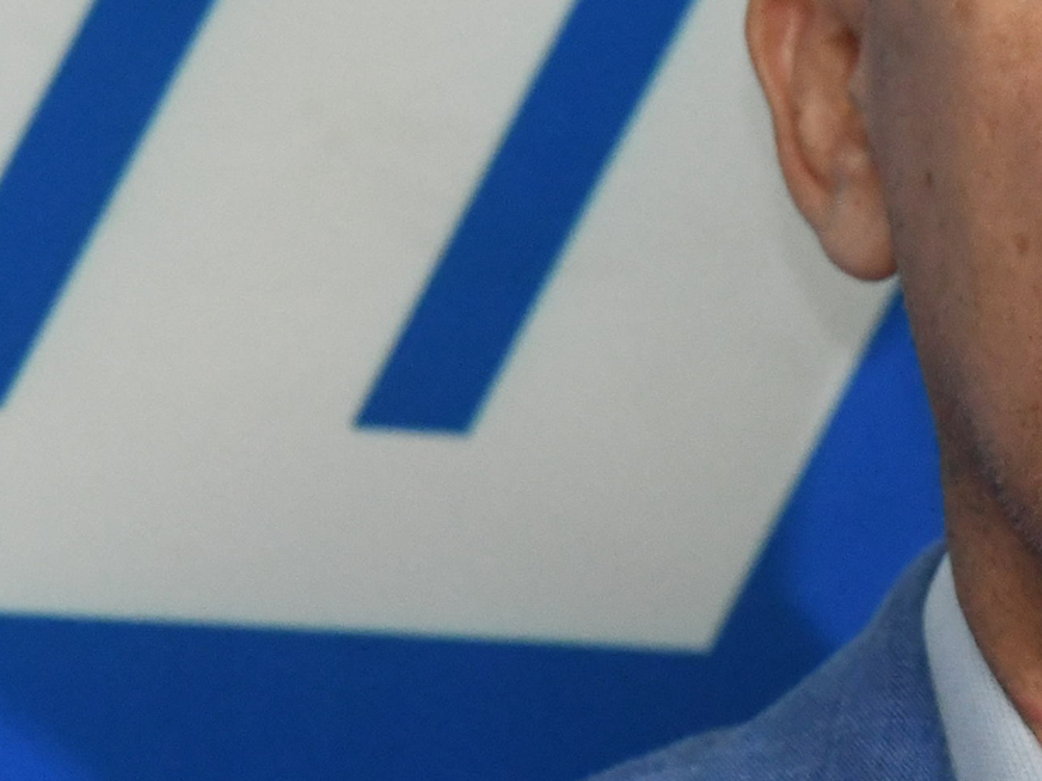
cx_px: 1362
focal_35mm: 863
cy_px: 444
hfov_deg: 2.3
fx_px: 25969
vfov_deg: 1.7
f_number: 4.5
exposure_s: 1/250
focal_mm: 185
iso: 4000
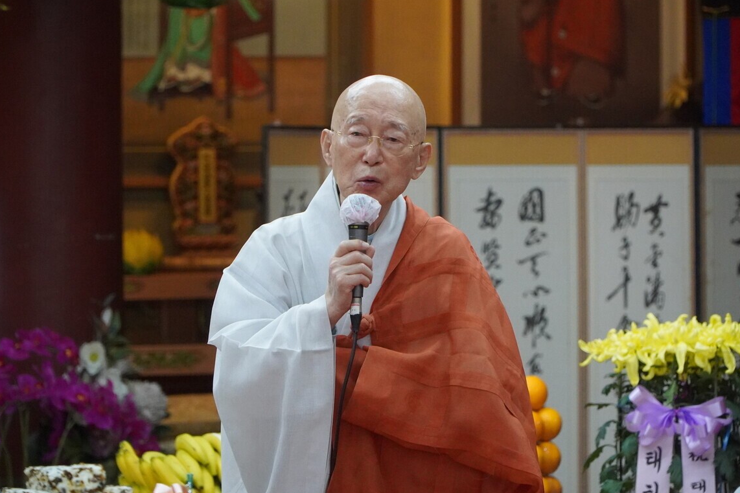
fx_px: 3629
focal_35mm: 177
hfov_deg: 11.6
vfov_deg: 7.8
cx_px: 407
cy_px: 271
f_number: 4
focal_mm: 105
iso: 5000
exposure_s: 1/200
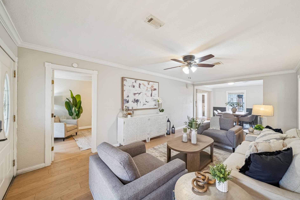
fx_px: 108
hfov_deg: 108.3
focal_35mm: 13
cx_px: 153
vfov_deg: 85.4
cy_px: 98
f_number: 8
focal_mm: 12
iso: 640
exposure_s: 1/25
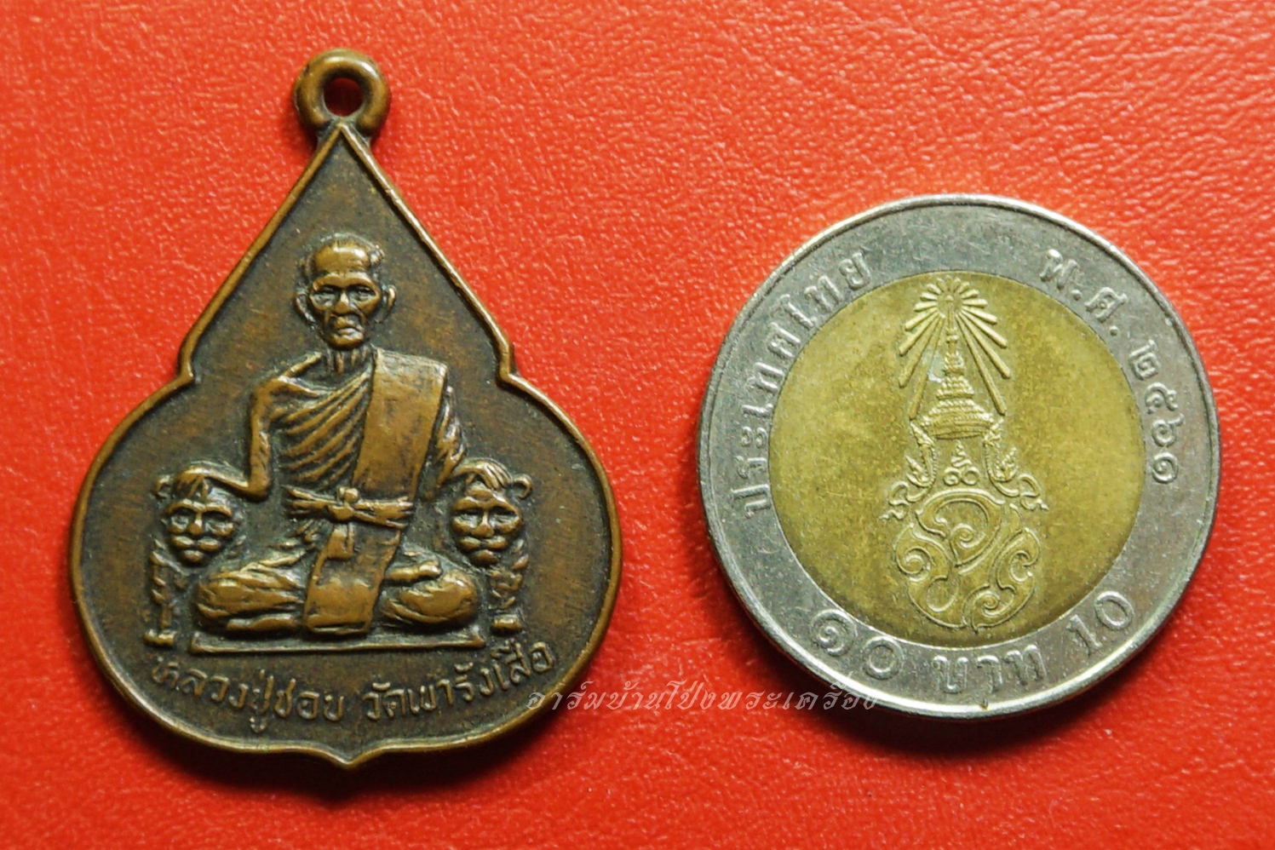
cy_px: 425
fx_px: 850
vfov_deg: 53.1
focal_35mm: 24
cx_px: 638
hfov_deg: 73.7
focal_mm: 16
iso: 125
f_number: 3.5
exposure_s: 1/60
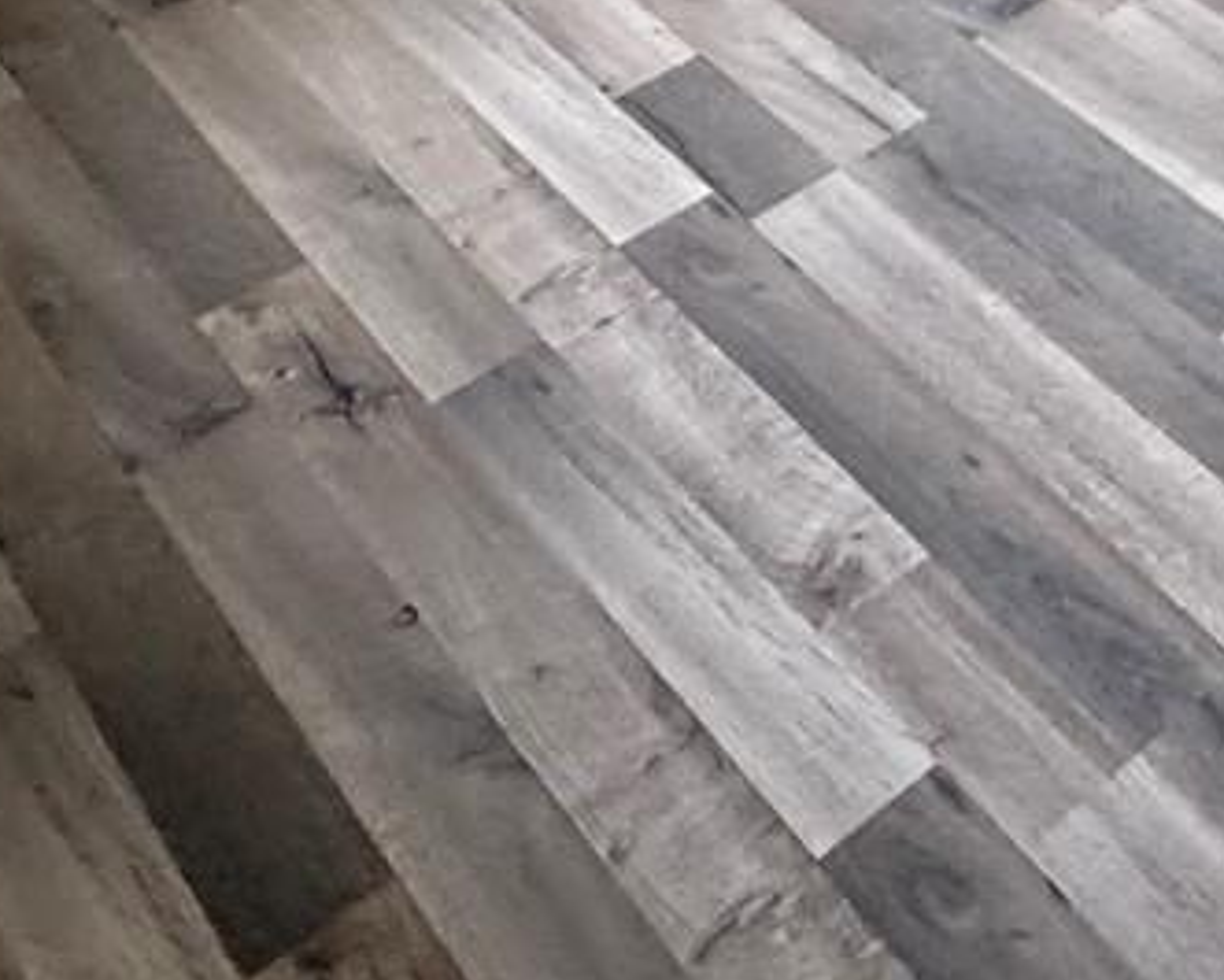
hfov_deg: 25.2
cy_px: -699
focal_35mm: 66
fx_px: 2392
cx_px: 1542
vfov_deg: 18.8
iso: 320
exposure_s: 1/70
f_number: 2.2
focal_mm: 2.22
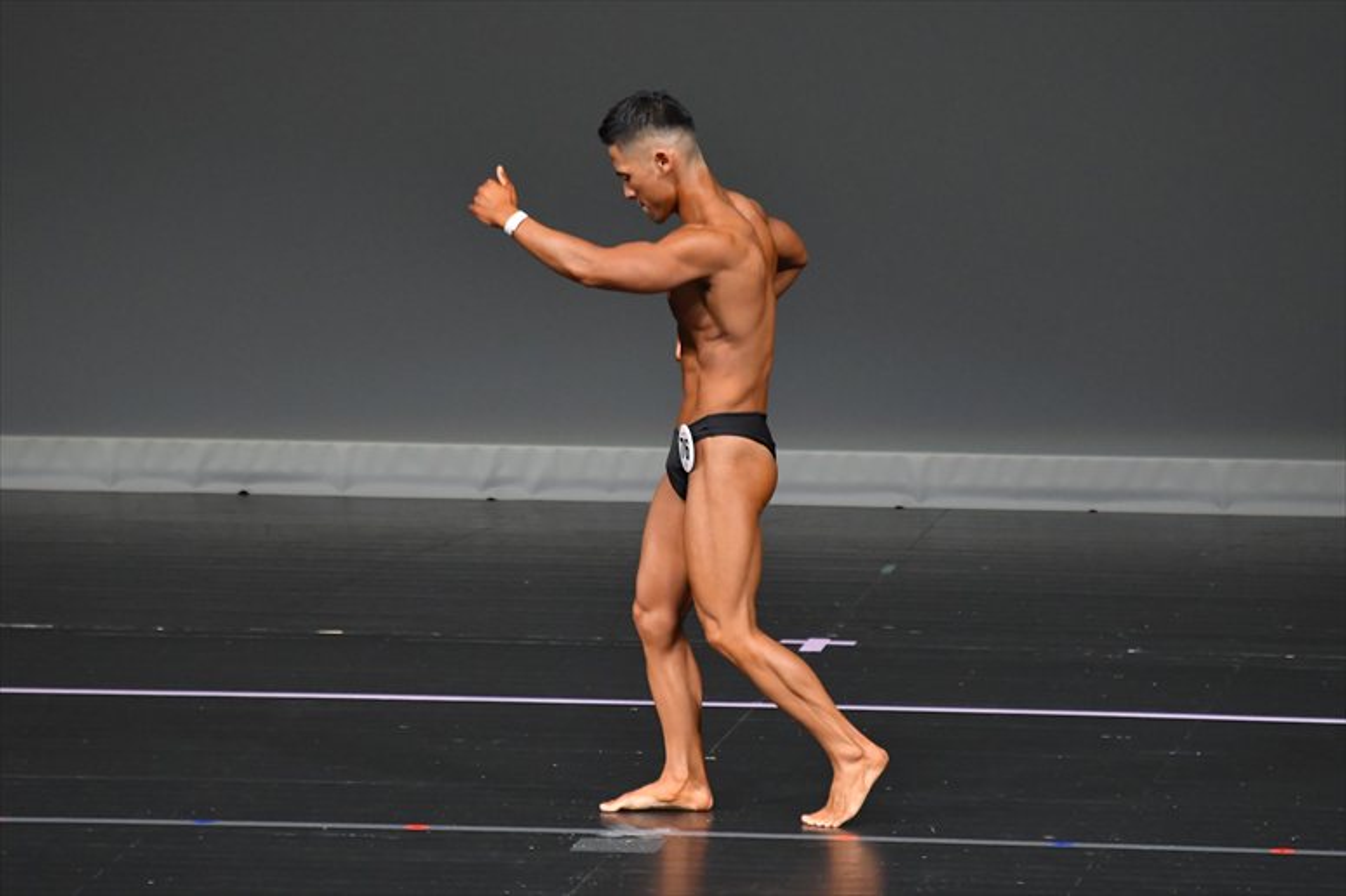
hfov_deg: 4.6
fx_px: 16817
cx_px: 673
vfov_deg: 3.1
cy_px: 448
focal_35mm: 450
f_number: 5.6
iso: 4000
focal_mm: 300
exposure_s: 1/400
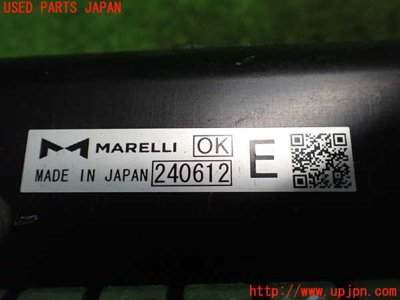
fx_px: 347
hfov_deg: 60.0
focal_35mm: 30
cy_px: 150
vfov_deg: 46.8
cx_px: 200
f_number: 2.3
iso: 800
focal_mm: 5.4
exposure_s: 1/80
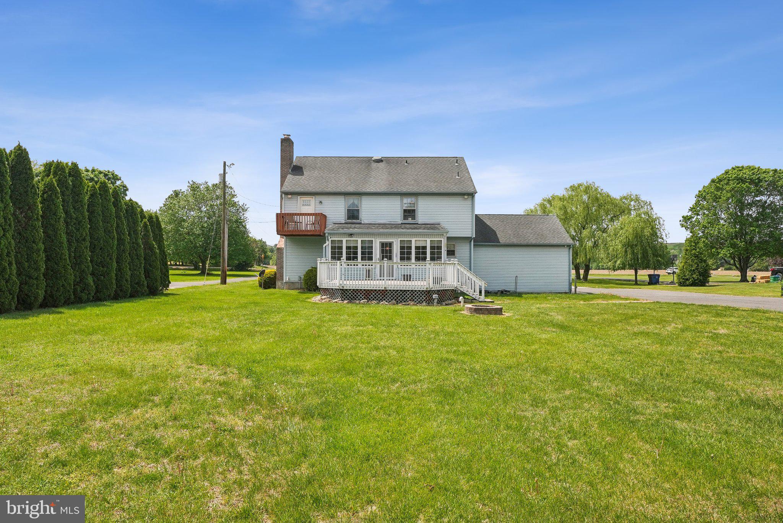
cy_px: 262
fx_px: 522
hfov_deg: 73.7
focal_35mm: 24
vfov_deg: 53.2
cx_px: 392
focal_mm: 24
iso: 800
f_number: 7.1
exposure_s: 1/2500
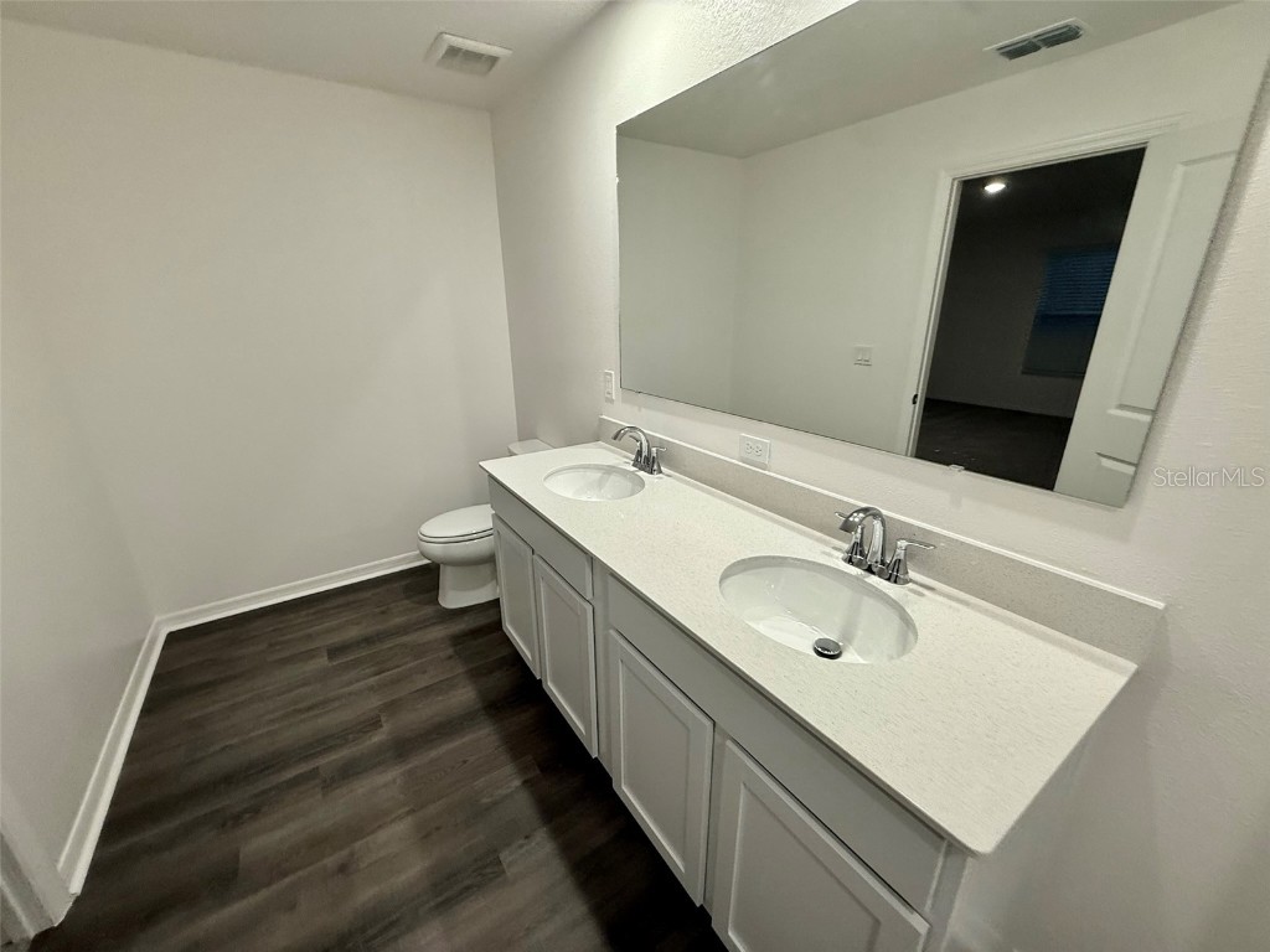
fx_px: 514
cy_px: 476
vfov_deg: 85.7
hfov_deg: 102.1
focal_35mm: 14
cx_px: 635
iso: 125
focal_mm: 2.22
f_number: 2.2
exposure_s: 1/120
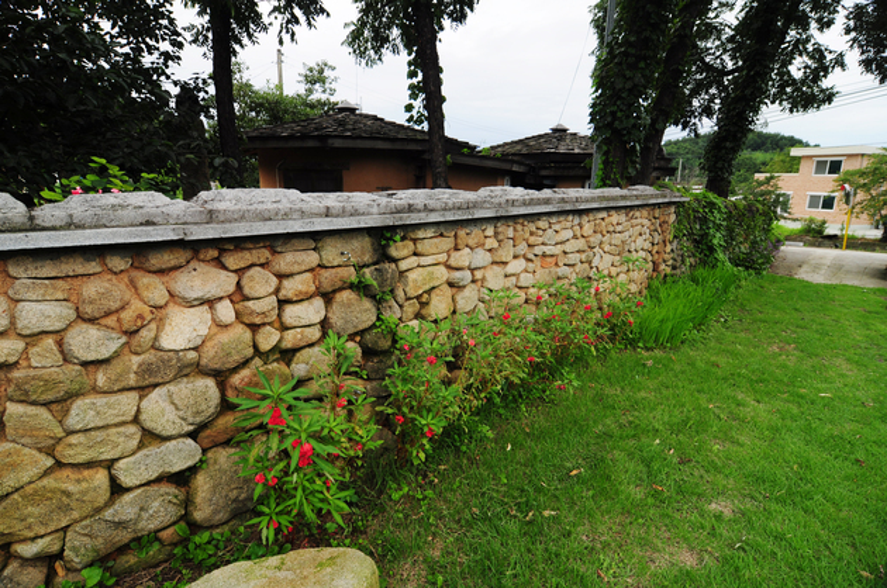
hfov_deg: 90.1
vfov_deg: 67.2
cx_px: 444
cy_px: 294
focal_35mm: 18
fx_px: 443
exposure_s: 1/320
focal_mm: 12
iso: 200
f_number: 7.1
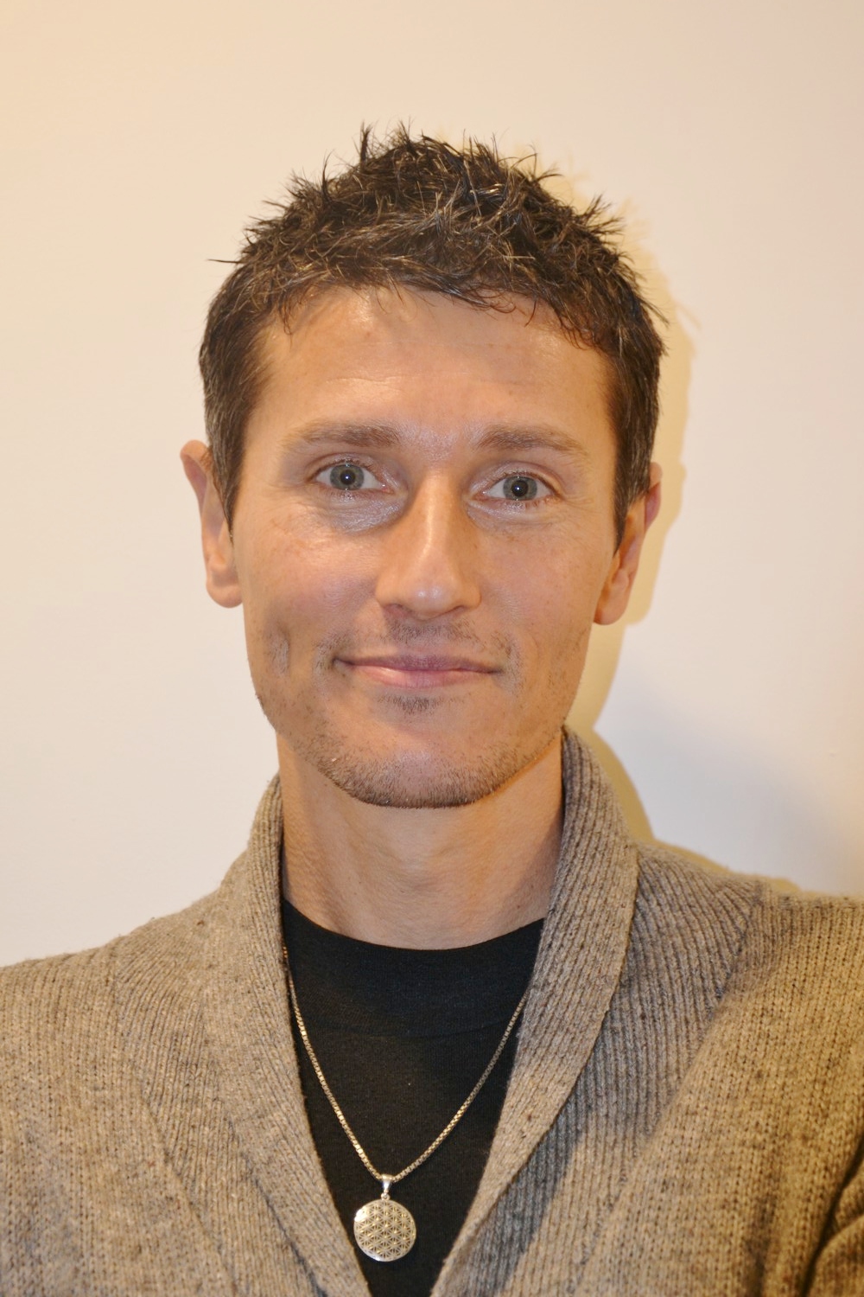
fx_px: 2268
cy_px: 648
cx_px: 432
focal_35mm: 63
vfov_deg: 31.9
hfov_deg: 21.6
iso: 280
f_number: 4.8
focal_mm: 42
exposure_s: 1/30
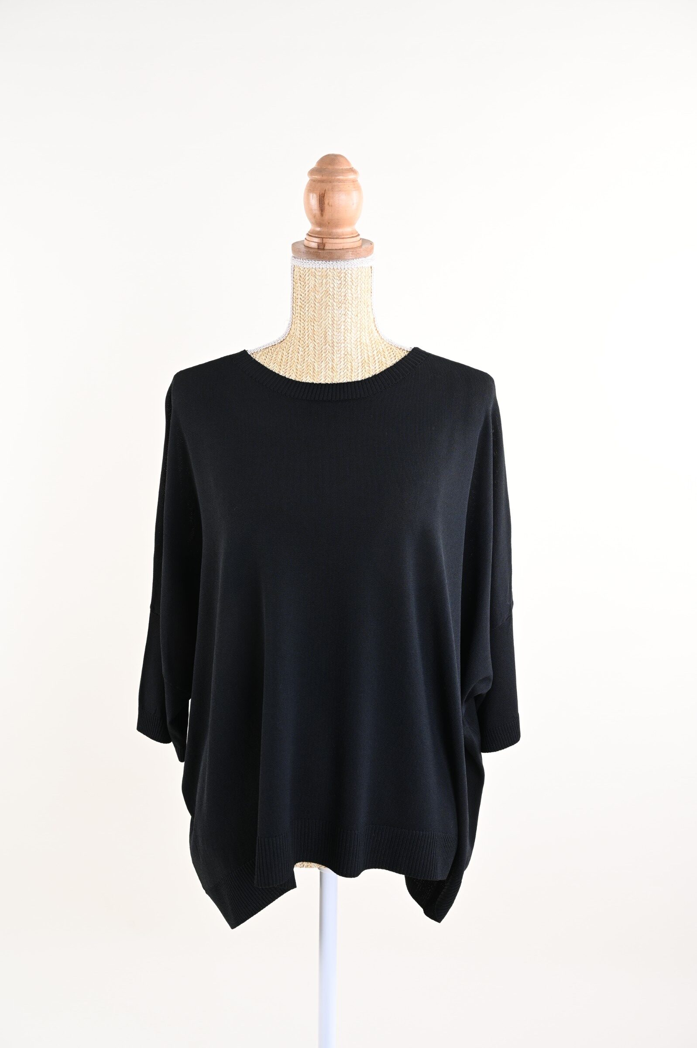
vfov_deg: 57.3
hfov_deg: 39.9
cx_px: 348
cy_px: 524
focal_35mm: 33
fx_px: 960
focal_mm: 33
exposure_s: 1/125
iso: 125
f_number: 9
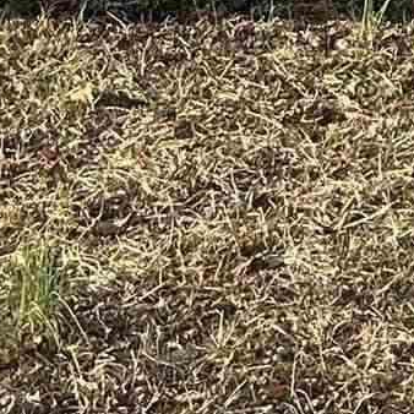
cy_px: -851
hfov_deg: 8.2
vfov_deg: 7.4
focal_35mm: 209
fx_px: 2828
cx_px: 608
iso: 50
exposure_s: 1/1808
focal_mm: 5.7
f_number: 1.5
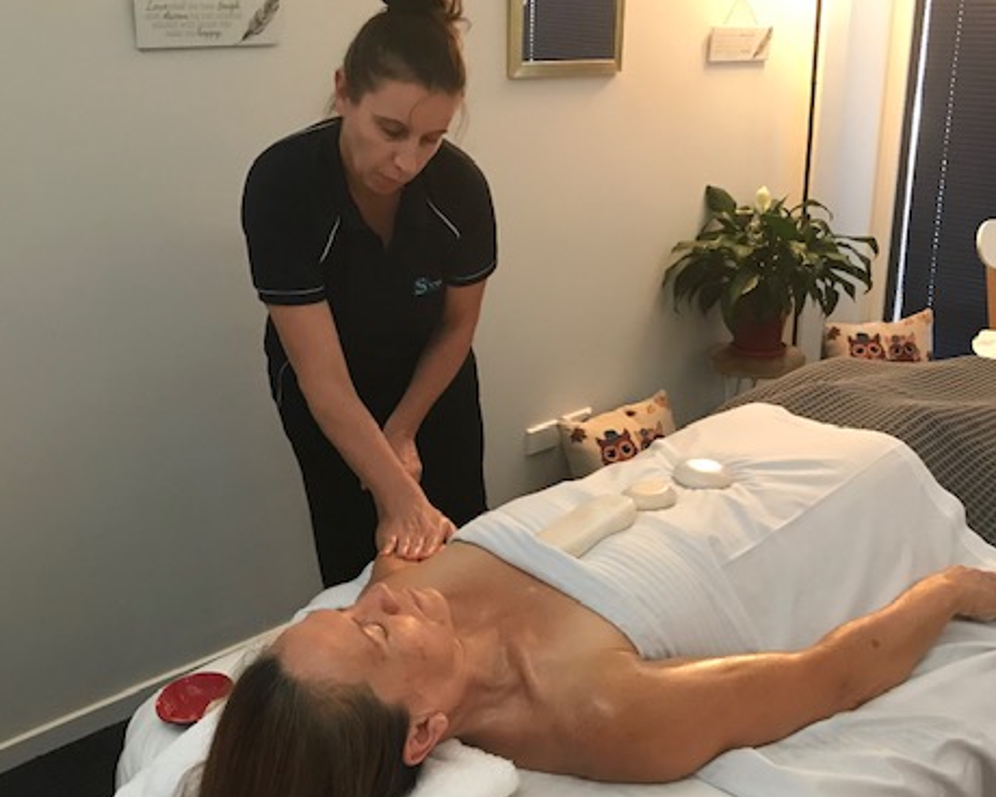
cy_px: 427
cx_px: 548
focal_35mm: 38
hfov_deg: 47.9
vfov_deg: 39.1
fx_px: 1120
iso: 100
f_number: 1.8
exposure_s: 1/11
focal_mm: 3.99
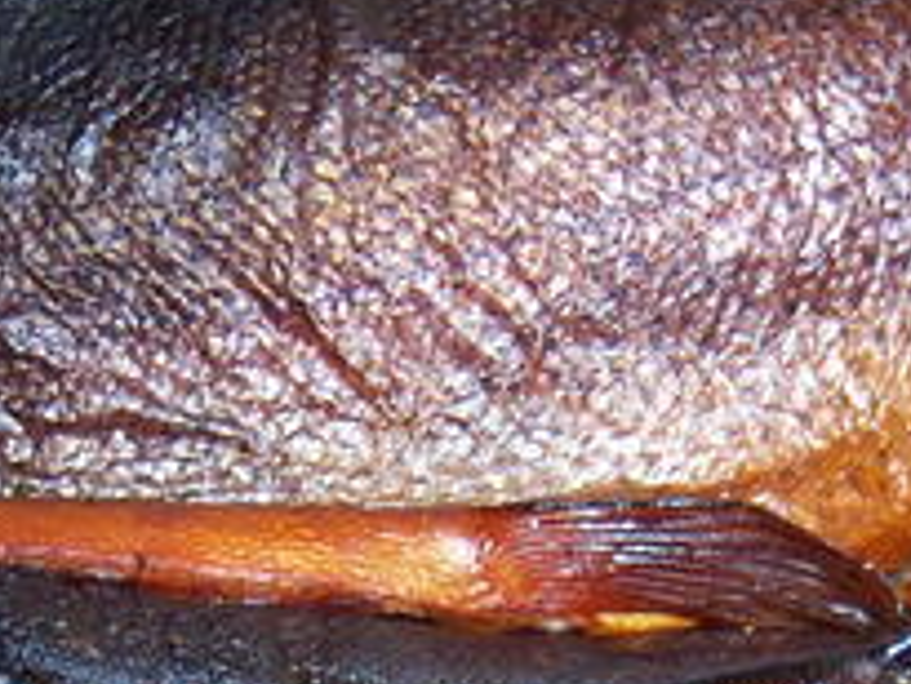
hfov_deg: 12.5
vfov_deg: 9.3
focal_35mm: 158
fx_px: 4161
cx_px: 409
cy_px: 864
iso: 80
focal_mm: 7.5
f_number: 2.8
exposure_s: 1/60
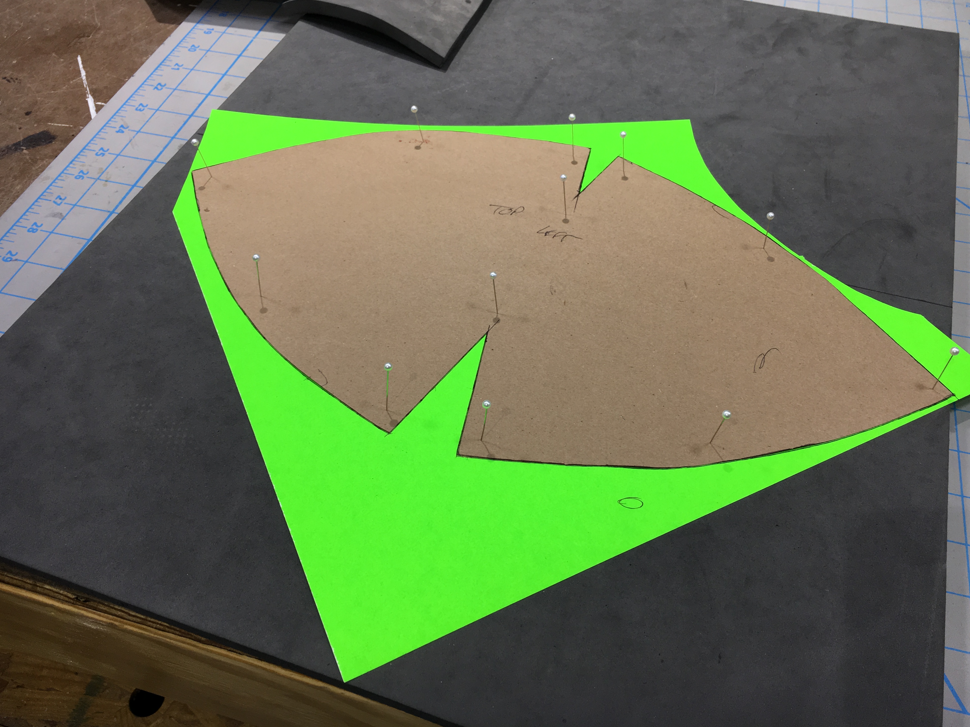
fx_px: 841
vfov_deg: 46.8
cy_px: 353
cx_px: 495
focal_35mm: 30
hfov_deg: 60.0
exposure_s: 1/60
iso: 32
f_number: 2.2
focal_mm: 4.15
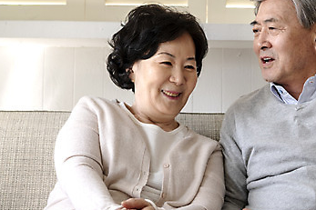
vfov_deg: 17.9
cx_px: 247
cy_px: 84
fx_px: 667
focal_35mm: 76
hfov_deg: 26.2
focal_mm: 44
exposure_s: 1/160
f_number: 3.5
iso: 500
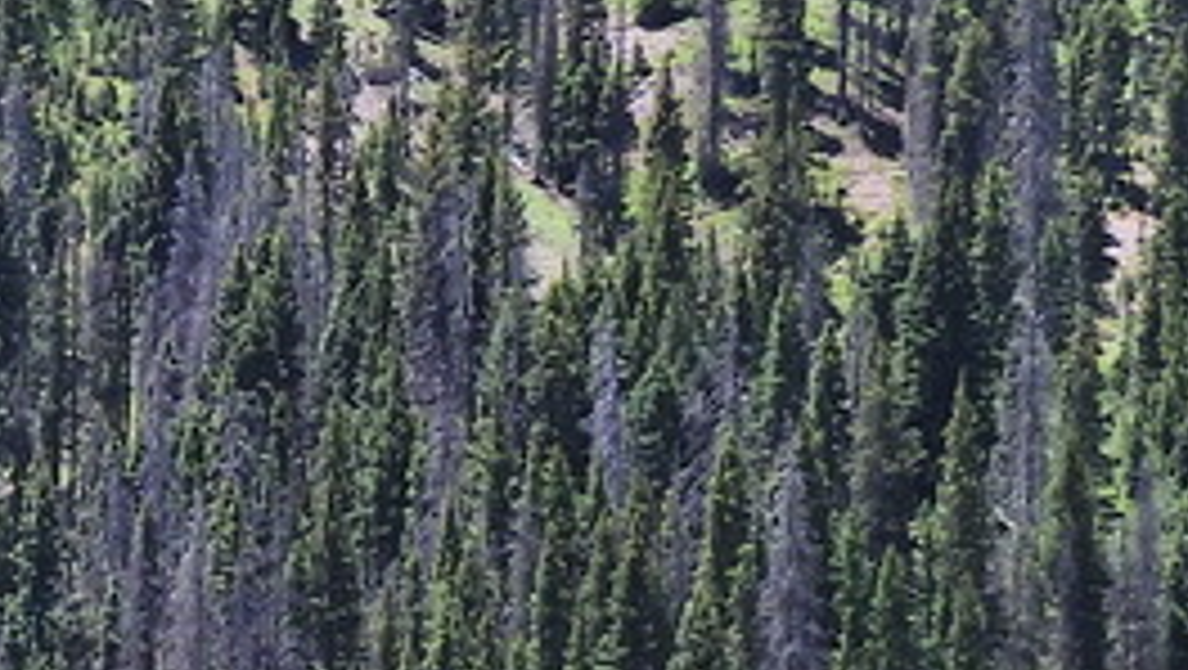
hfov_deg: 8.0
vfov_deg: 4.6
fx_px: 8323
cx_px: -702
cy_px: 890
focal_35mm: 264
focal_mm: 8.9
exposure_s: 1/640
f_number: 3.5
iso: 100
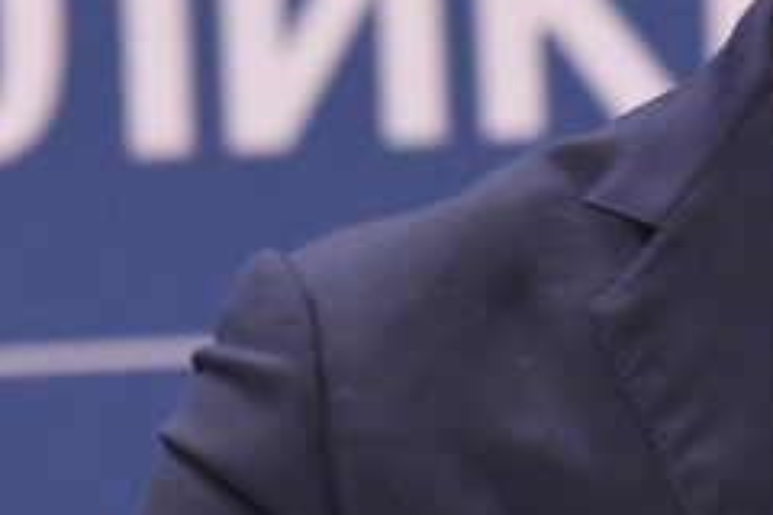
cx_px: 1079
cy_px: -121
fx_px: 27525
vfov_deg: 1.1
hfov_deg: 1.6
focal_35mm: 1282
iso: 2500
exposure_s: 1/320
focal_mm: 200
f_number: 4
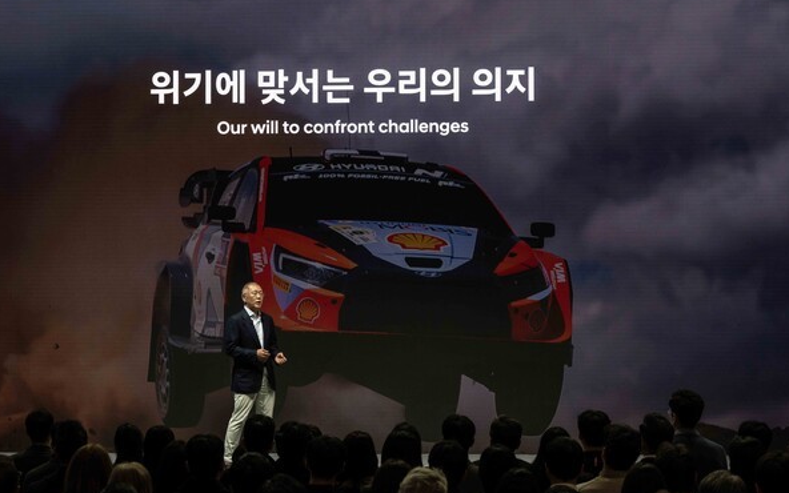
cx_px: 396
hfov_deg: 22.3
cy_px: 257
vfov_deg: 14.1
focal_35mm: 93
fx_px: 2000
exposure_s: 1/160
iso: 1250
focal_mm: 90
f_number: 8
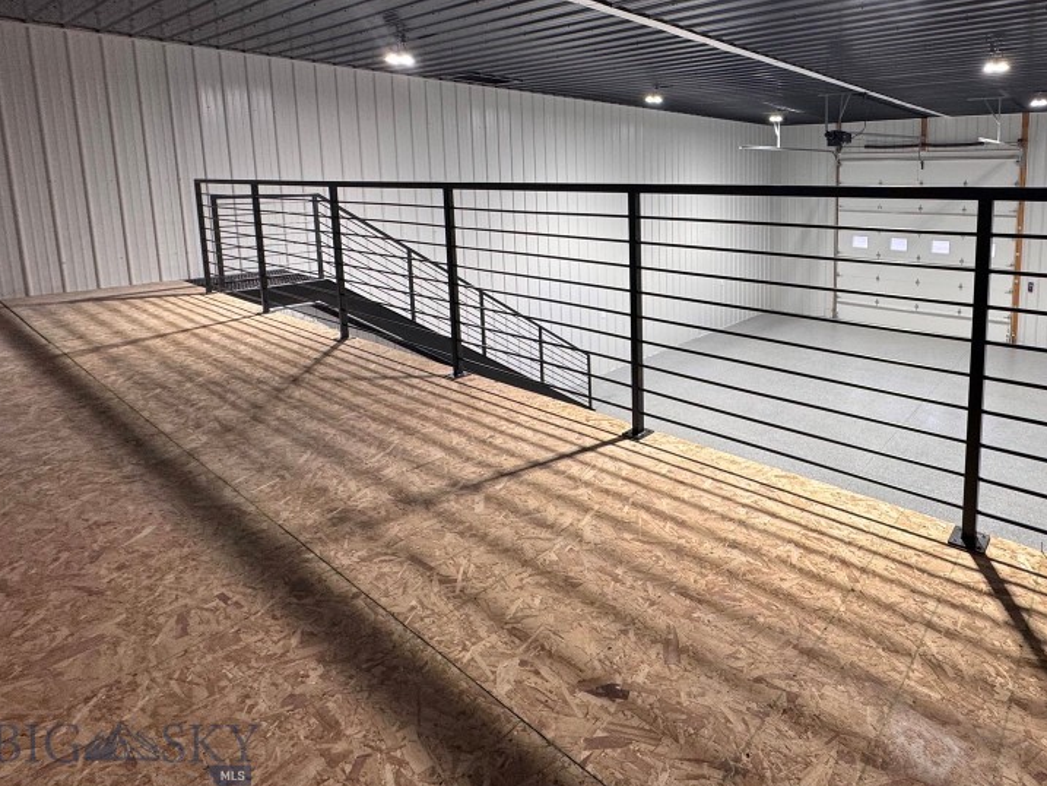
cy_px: 245
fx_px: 605
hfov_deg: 78.2
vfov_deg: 63.8
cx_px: 724
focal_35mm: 20
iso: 160
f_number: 2.2
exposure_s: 1/120
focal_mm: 2.22
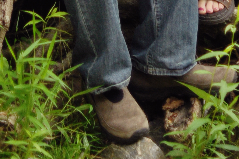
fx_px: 1892
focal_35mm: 285
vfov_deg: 4.6
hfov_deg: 7.2
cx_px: 59
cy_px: -290
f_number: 1.4
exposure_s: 1/640
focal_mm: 50
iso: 320
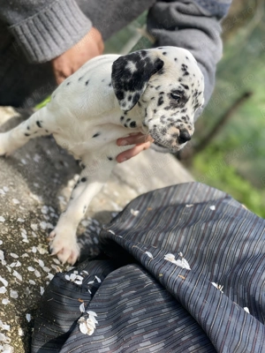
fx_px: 531
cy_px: 176
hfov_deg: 28.0
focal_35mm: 52
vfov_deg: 36.8
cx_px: 132
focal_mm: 6
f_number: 2
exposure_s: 1/212
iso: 20
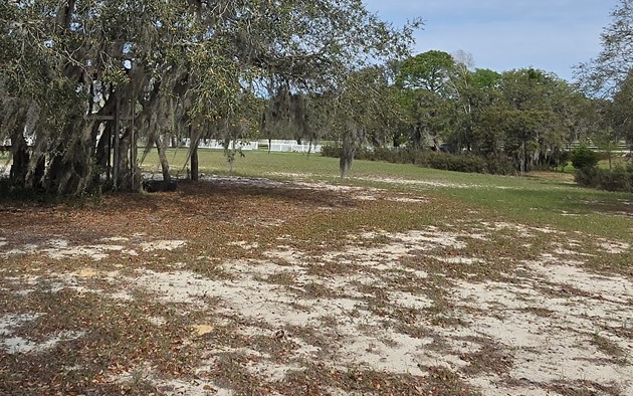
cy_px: 2
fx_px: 604
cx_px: 232
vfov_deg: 33.3
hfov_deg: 54.6
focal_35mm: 35
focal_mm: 1.7
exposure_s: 1/1321
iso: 25
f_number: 2.2
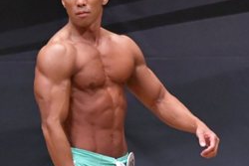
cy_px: 159
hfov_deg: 2.2
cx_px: 115
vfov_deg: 1.5
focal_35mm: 929
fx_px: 6429
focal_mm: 200
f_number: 5.6
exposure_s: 1/400
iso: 6400
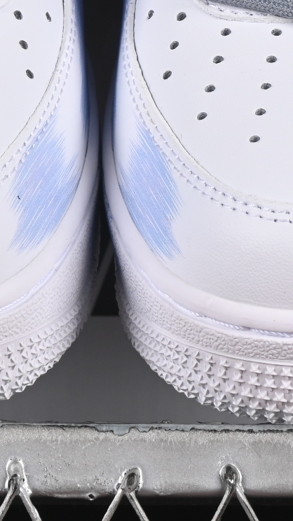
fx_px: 4064
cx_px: 118
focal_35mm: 294
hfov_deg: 4.1
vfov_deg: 7.3
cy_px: 19
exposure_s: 1/80
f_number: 8
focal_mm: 50
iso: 160
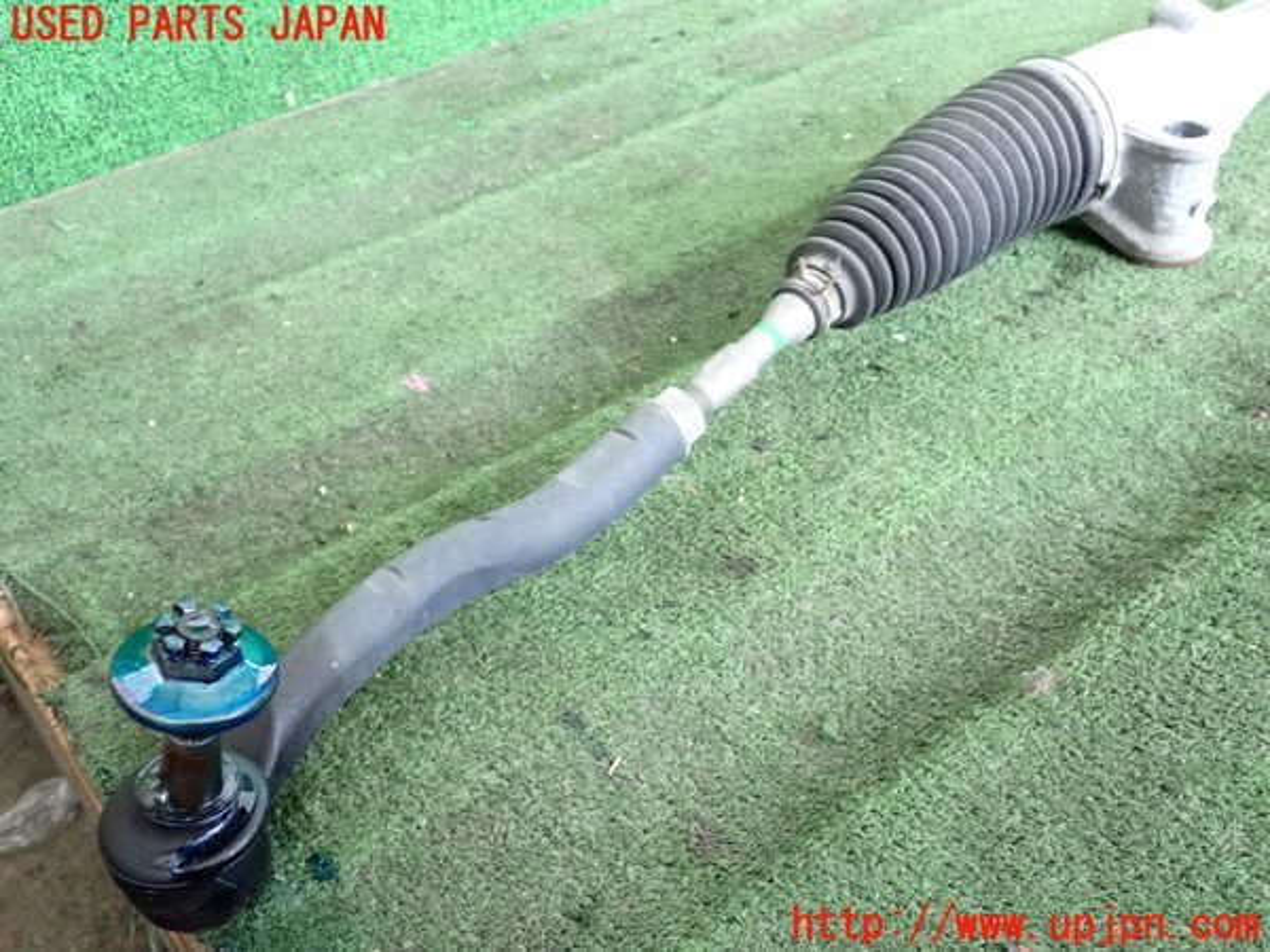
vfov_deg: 39.7
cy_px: 476
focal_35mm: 36
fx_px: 1321
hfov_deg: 51.4
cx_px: 635
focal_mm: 6.37
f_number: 2.5
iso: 800
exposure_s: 1/125
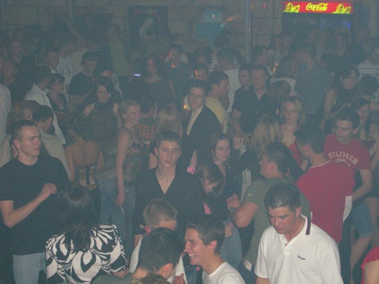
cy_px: 142
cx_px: 190
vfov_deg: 21.6
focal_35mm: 68
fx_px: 745
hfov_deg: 28.6
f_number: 4
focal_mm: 14.2
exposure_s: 1/60
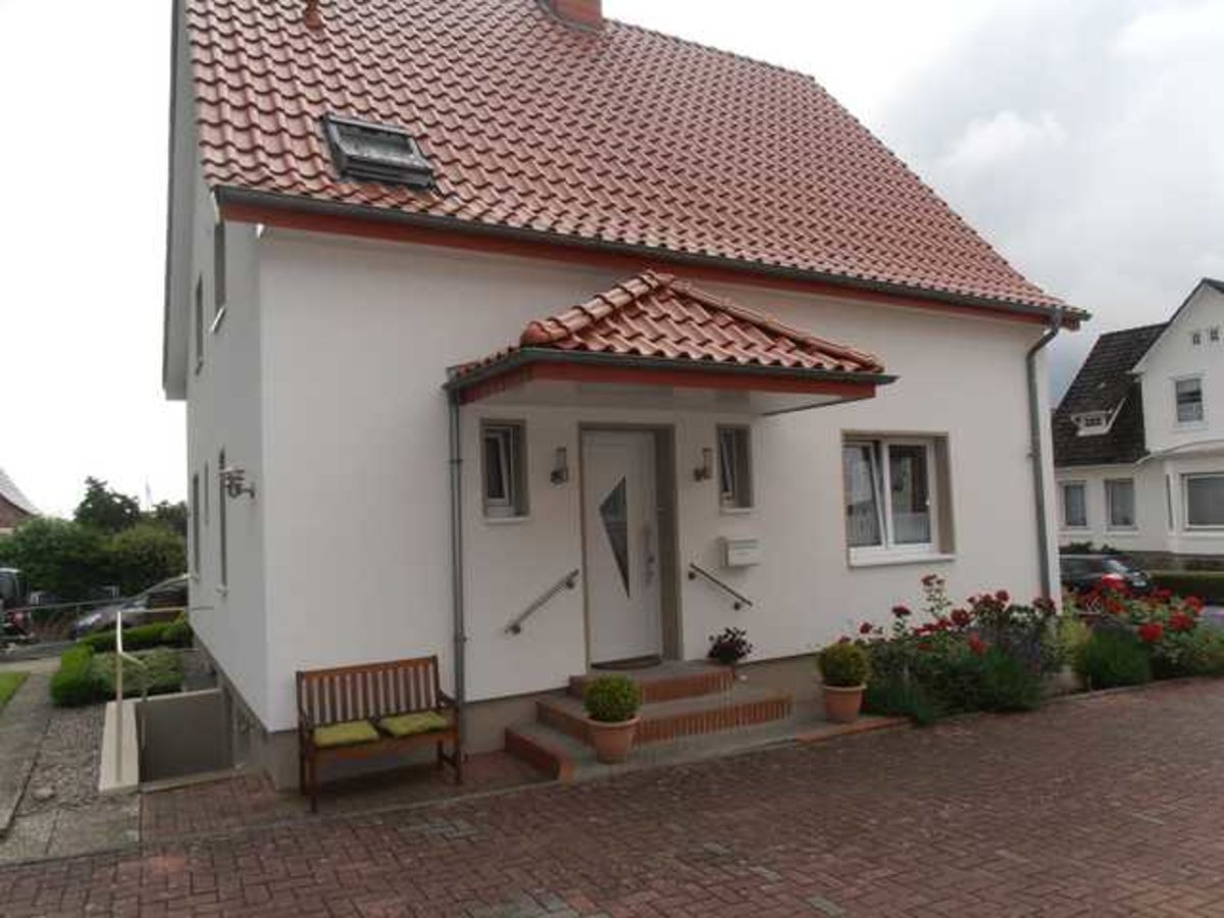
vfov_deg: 56.8
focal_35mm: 24
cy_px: 459
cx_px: 612
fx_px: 849
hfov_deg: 71.6
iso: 80
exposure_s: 1/800
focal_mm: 4.2
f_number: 3
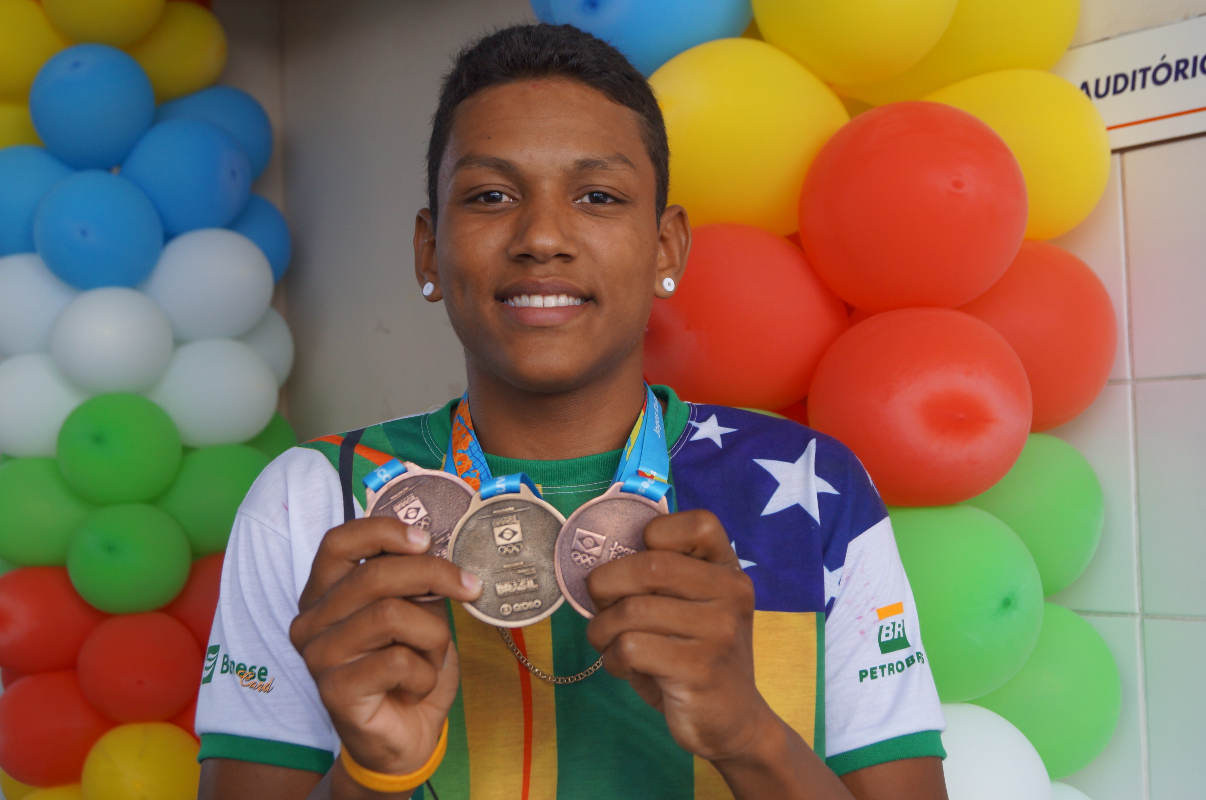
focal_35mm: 52
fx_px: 1739
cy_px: 400
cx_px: 603
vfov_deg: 25.9
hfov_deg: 38.2
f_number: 5
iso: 400
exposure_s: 1/160
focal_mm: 35
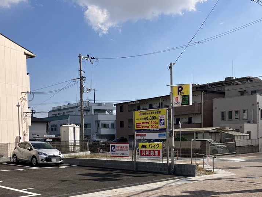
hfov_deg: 44.8
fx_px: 318
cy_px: 147
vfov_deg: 33.7
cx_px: 131
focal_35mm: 42
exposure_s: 1/2857
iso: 32
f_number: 1.8
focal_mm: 3.99
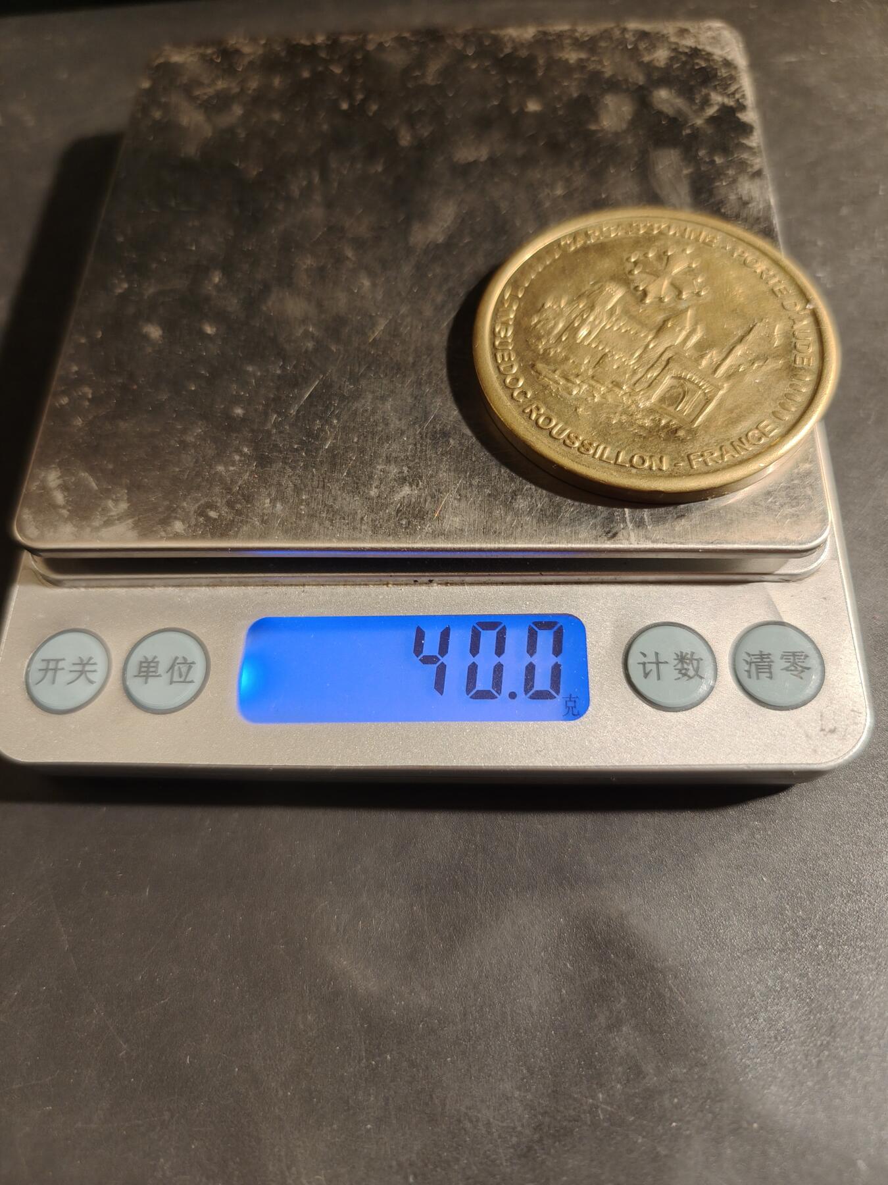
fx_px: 787
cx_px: 444
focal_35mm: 23
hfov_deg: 58.9
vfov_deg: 73.9
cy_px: 592
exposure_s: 1/146
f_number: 1.6
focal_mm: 6.06
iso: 250
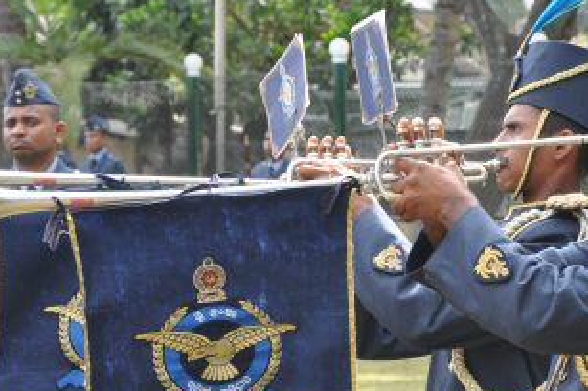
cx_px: 352
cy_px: 305
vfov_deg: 6.7
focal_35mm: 205
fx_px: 3345
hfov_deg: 10.0
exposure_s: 1/125
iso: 250
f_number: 9
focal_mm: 70
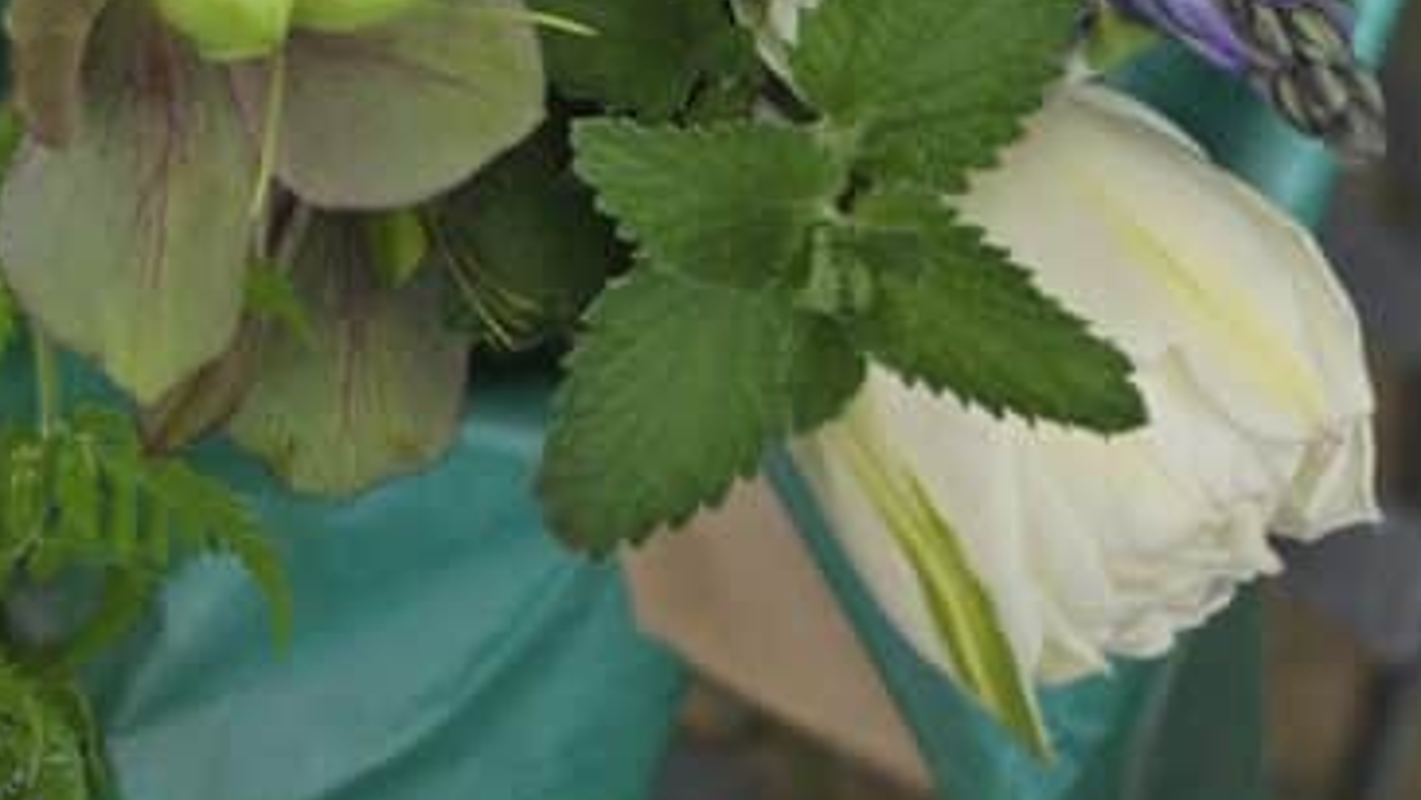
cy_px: -710
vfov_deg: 17.2
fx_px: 2073
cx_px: 402
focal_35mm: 55
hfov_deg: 37.2
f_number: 1.8
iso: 25
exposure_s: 1/483
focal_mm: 5.4
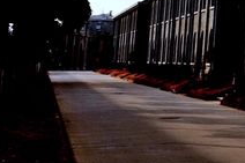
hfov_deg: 14.4
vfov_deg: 11.1
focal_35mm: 116
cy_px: -123
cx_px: 507
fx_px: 789
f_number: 10
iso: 320
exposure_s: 1/400
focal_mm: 24
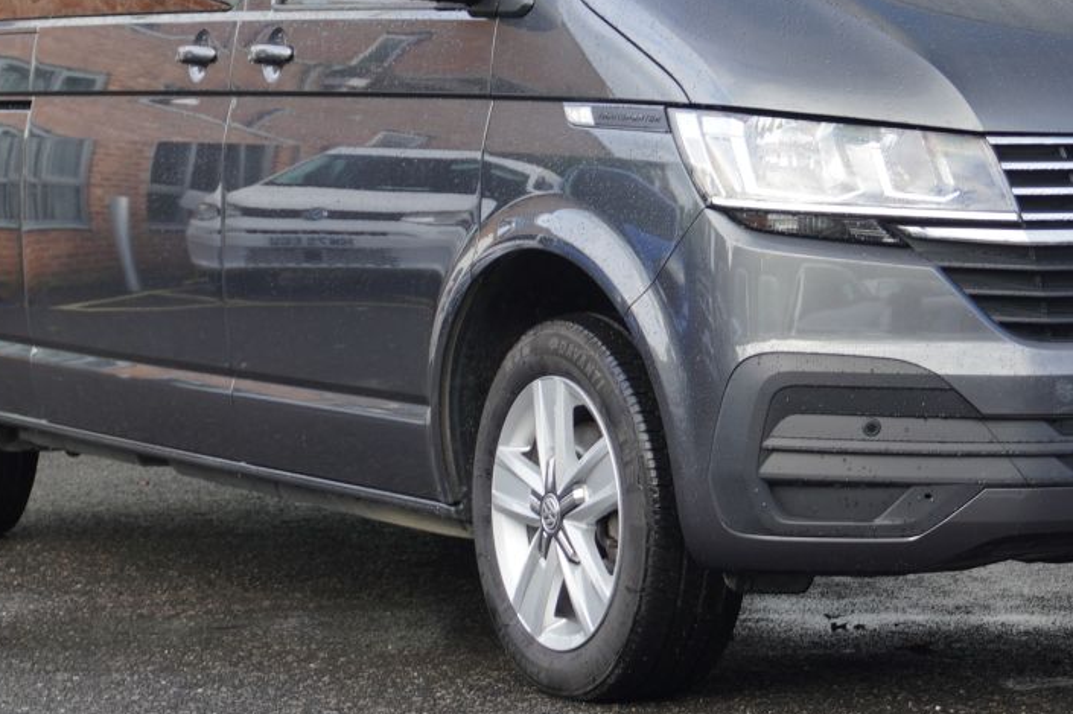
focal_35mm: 119
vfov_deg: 11.4
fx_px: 3548
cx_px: 734
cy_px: 143
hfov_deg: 17.1
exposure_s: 1/60
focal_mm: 35
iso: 125
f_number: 5
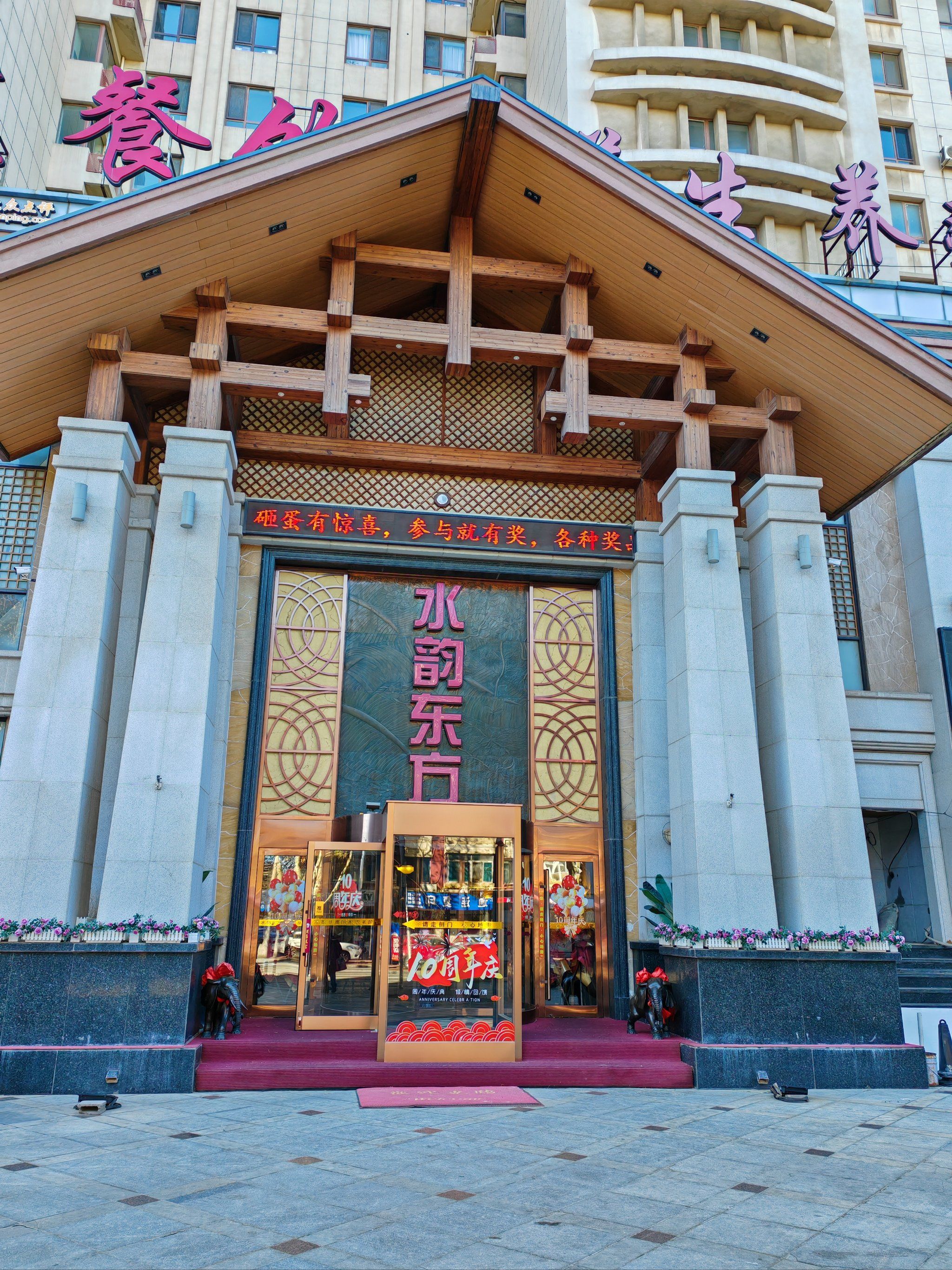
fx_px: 990
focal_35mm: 27
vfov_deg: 65.3
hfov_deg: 51.4
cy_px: 635
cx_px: 476
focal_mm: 6.12
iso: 125
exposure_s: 1/100
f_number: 1.9
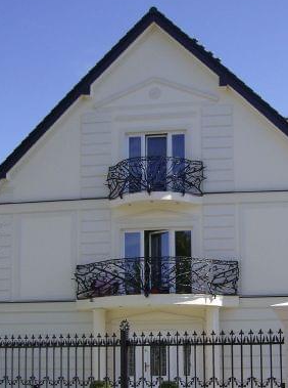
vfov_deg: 33.2
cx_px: 176
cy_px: 292
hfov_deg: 25.5
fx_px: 636
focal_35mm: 57
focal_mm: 6
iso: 100
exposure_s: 1/558
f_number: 4.7
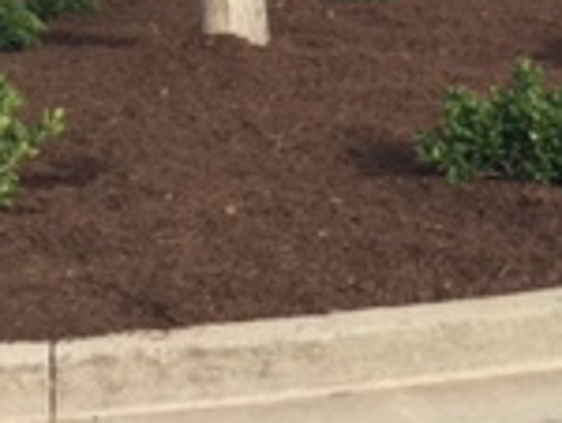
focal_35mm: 132
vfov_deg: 11.2
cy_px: 7
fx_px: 2146
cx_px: 547
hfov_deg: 14.7
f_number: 2.4
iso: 25
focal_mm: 3.3
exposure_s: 1/473
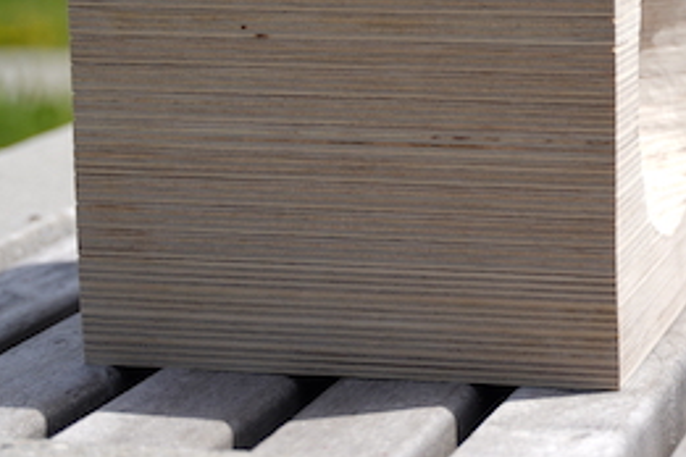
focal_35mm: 118
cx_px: 707
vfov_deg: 11.5
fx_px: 2252
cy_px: 59
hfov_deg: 16.9
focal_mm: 37.7
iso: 50
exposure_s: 1/1250
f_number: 2.8
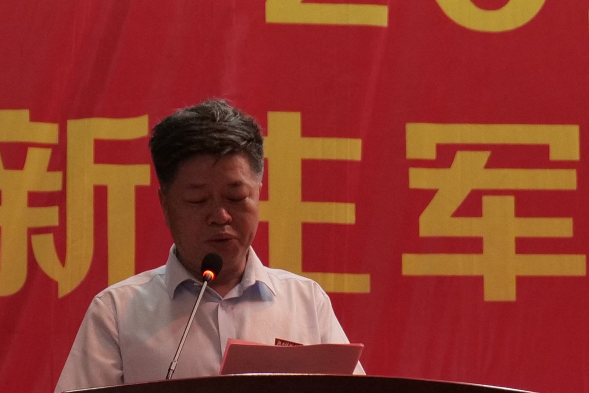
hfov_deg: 14.1
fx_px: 2388
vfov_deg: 9.3
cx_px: 266
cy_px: 395
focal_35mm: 146
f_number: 4.4
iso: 3200
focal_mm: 34
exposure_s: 1/125
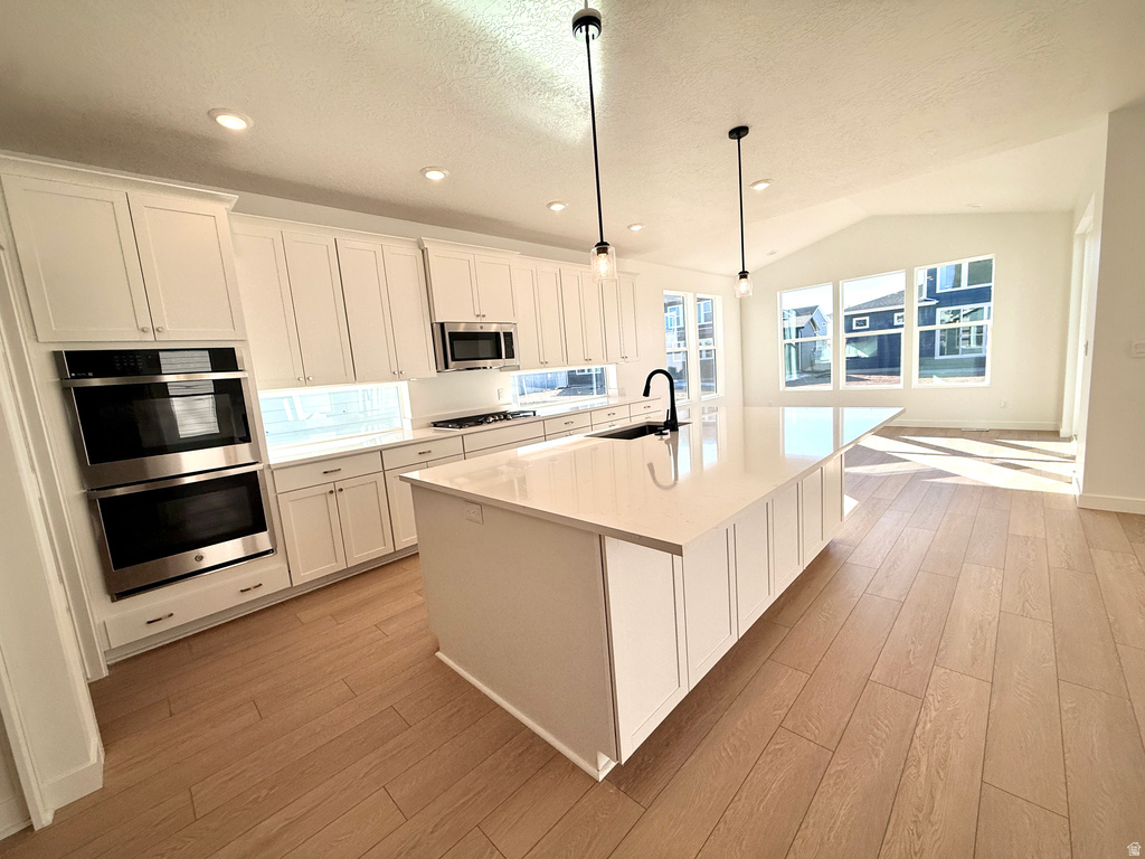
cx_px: 572
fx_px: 463
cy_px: 430
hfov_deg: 102.1
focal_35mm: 14
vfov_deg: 85.7
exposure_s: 1/742
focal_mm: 2.22
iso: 64
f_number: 2.2
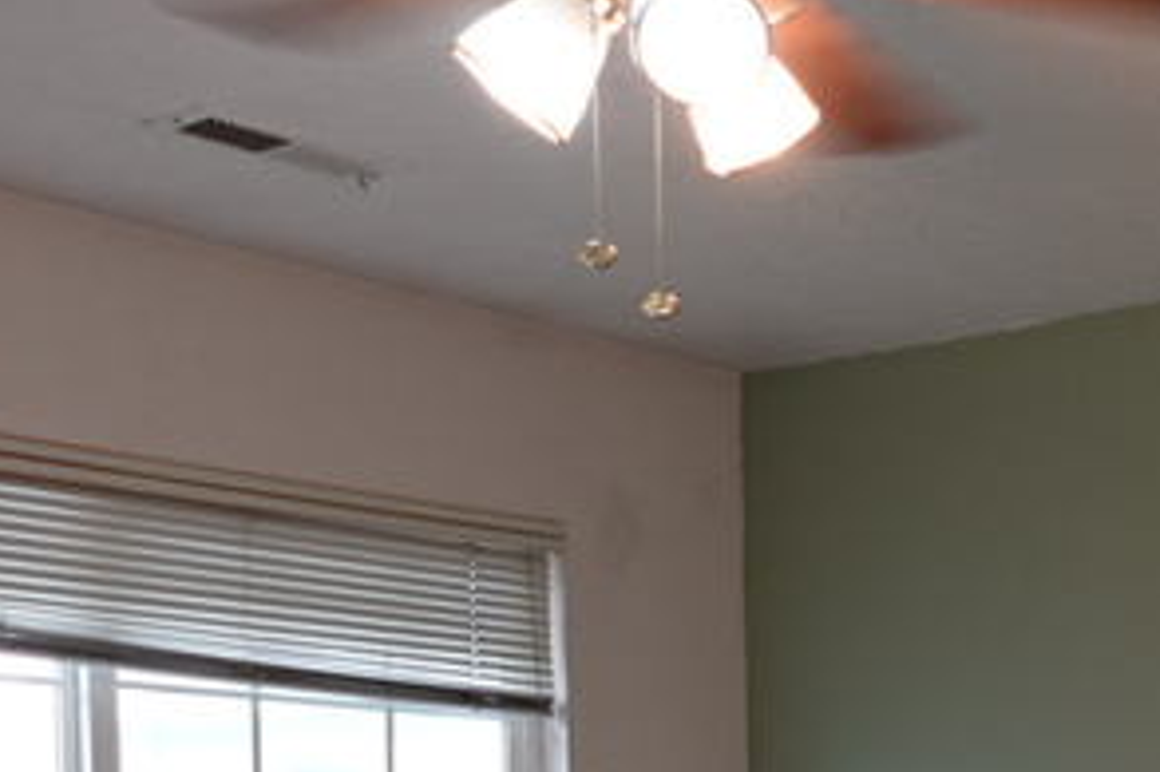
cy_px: 1061
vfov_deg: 17.9
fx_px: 2254
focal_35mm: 70
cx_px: 1441
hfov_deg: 25.5
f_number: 2
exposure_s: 1/80
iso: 160
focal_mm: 7.6
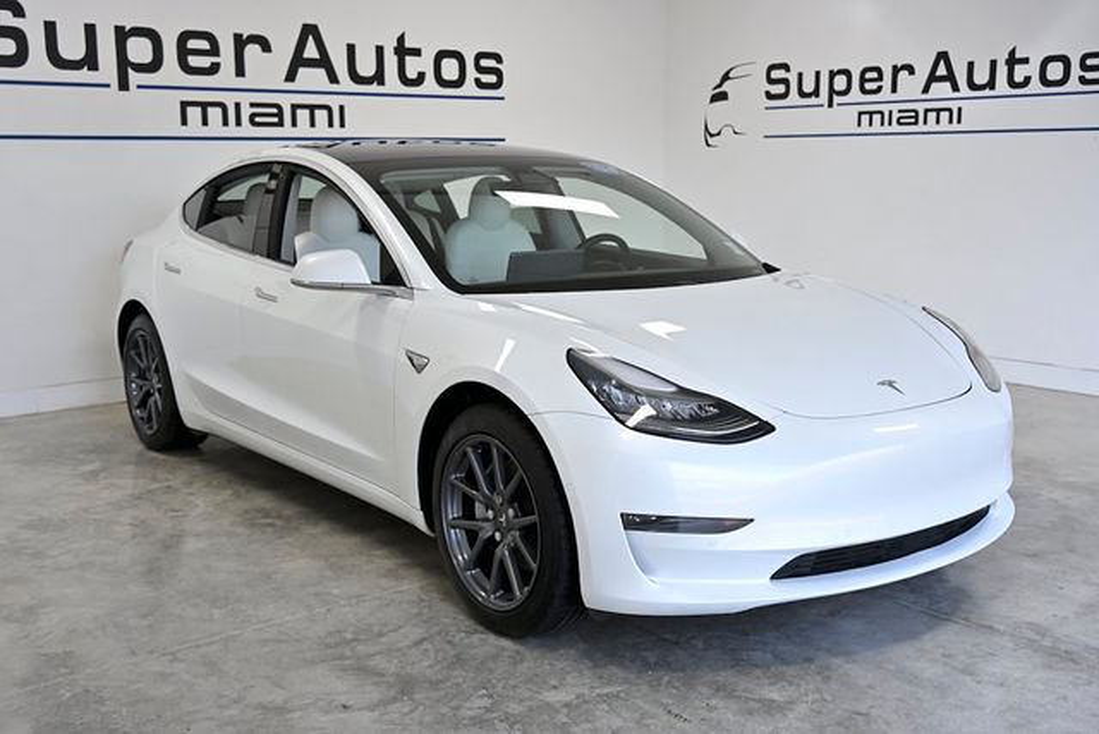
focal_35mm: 37
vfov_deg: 36.0
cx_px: 550
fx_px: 1130
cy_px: 367
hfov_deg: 51.9
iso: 2000
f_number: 5
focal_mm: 37
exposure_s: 1/1600
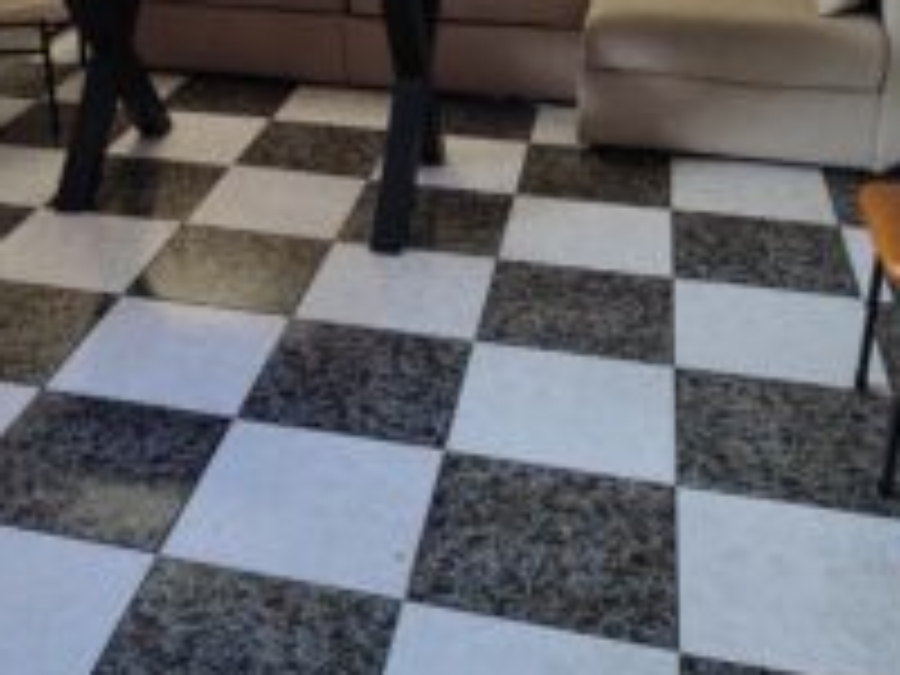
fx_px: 1248
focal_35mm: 48
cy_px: 27
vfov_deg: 28.7
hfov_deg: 39.1
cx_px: 279
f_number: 1.89
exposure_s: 1/50
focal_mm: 5.89
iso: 264
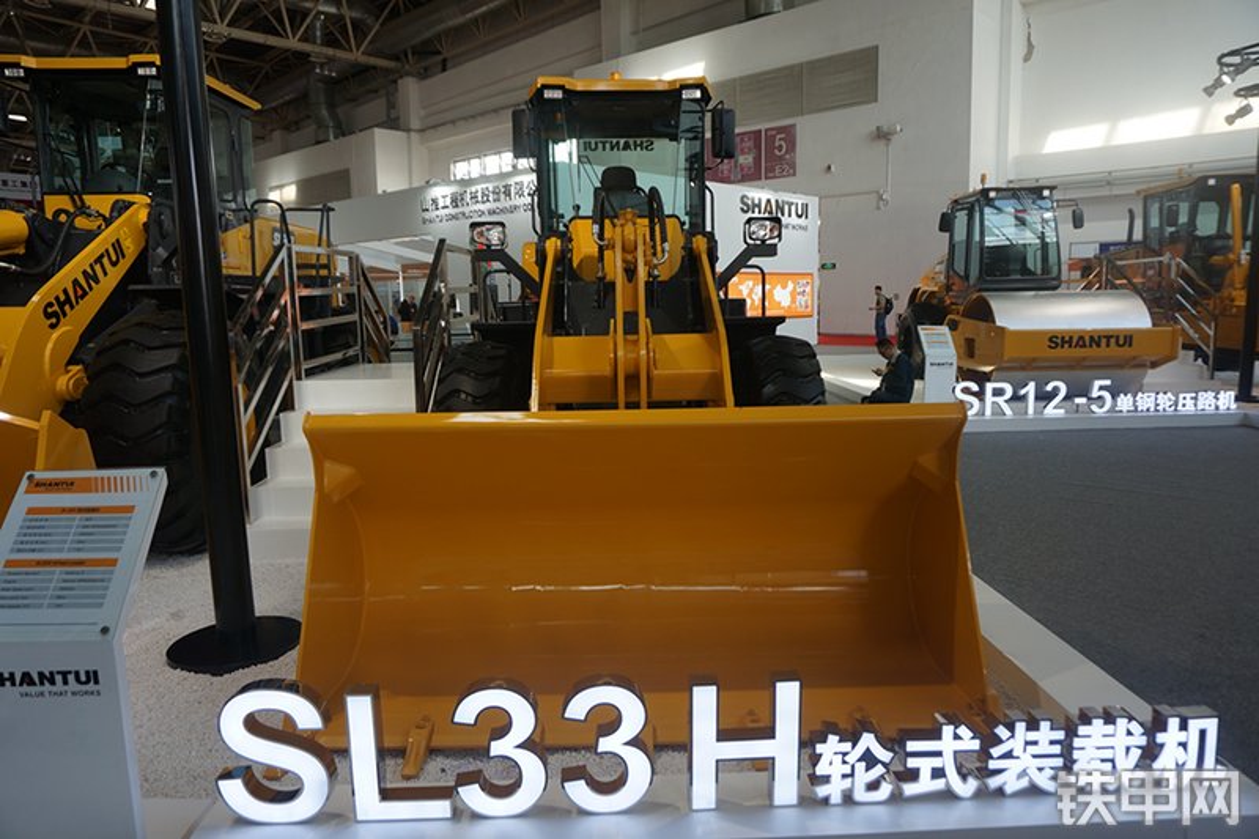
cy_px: 420
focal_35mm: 24
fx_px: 839
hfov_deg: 73.8
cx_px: 630
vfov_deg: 53.1
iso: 100
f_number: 4
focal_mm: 16
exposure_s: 1/60
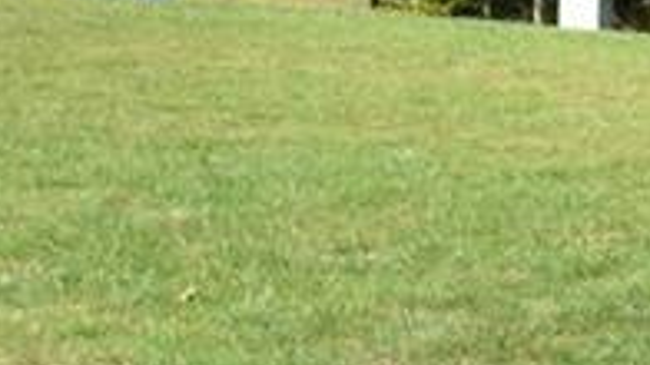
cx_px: 1035
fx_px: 2549
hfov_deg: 13.5
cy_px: 246
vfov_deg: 8.2
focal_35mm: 148
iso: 800
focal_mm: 18
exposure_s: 1/640
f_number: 13
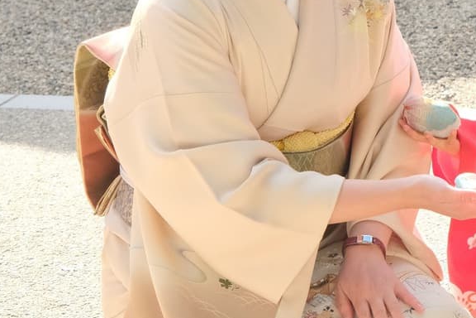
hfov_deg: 9.9
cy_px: 138
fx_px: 2710
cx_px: 532
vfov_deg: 6.7
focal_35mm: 205
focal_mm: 54.5
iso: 1600
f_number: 8
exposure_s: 1/400
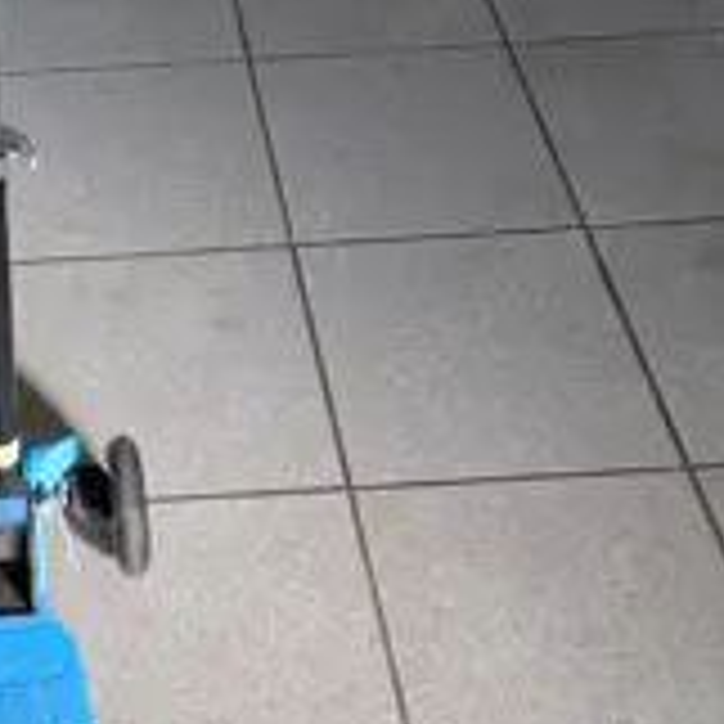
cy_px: 355
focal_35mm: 55
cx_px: 54
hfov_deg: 29.6
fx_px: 1301
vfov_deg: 31.1
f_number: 1.89
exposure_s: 1/100
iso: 103
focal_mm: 5.43
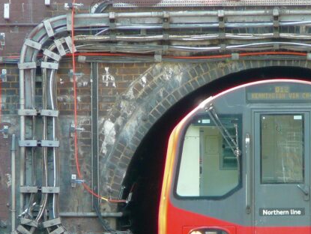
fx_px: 5674
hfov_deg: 3.1
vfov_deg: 2.4
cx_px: 270
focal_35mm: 631
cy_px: 195
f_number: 4.9
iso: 100
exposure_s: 1/30
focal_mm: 42
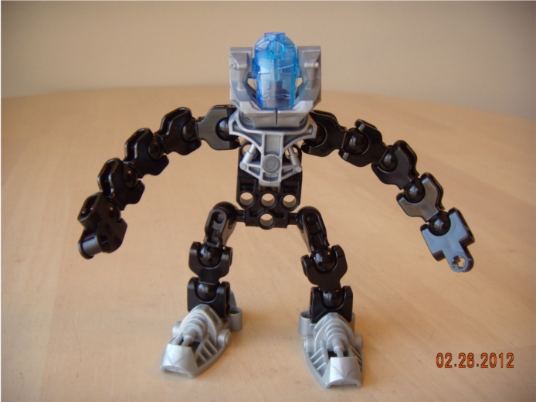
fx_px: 588
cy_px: 201
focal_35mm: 38
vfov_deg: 37.7
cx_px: 268
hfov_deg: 49.0
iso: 70
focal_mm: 6.4
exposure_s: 1/30.3
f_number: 3.5
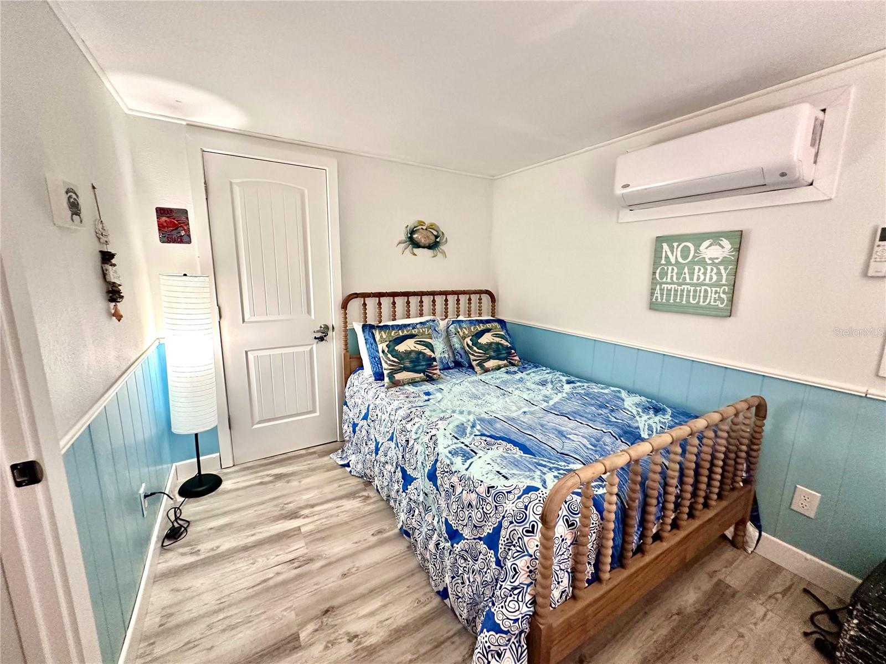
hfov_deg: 102.1
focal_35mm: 14
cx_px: 443
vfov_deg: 85.7
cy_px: 332
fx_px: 358
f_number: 2.2
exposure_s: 1/60
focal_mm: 2.22
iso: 400
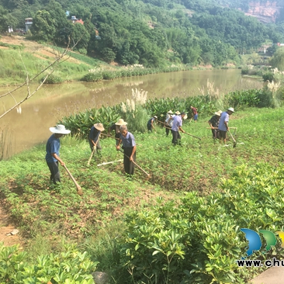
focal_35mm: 35
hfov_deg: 46.5
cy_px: 139
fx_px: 325
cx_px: 189
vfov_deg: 47.2
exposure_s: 1/523
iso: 25
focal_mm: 4.15
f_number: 2.2
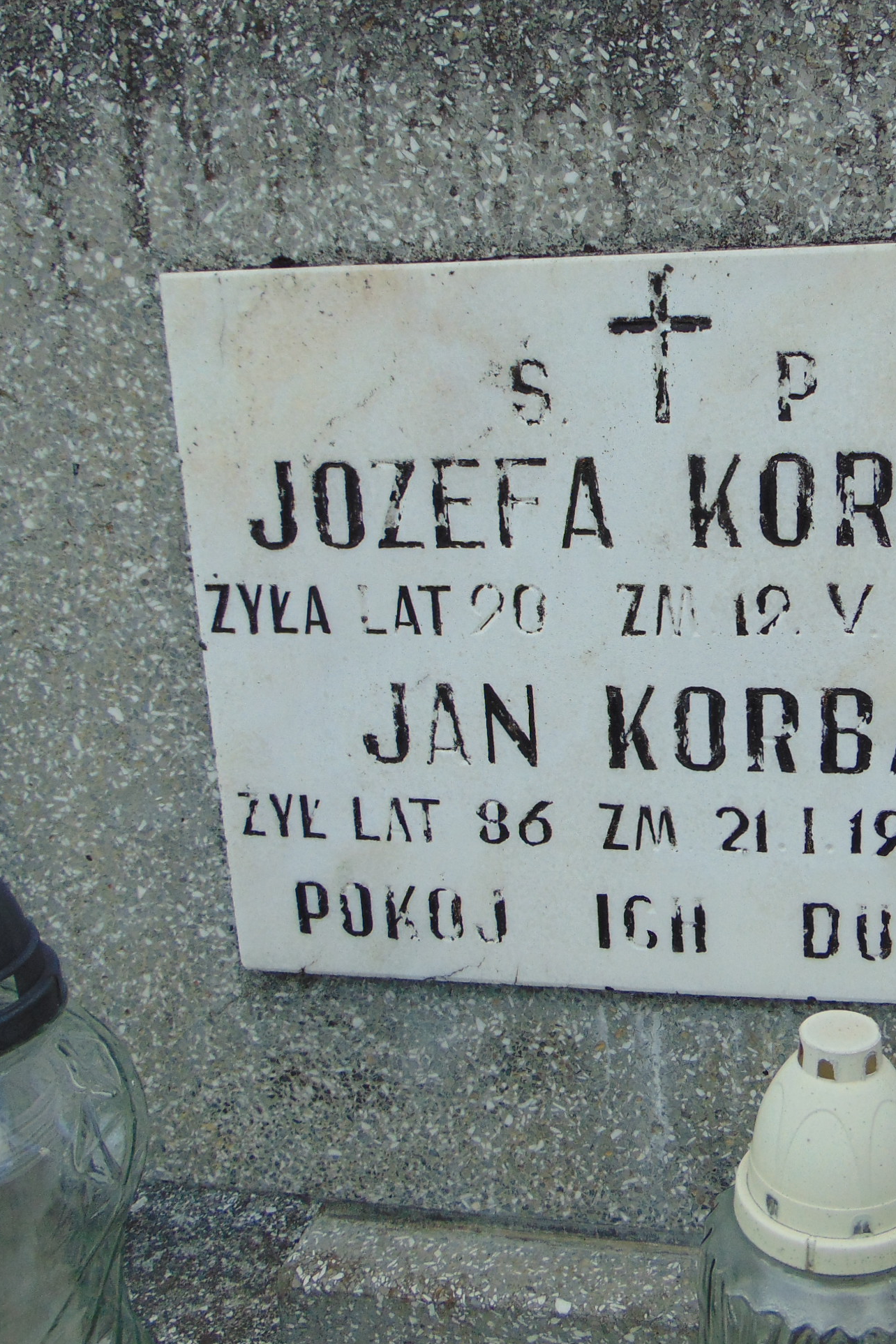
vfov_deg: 54.4
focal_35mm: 35
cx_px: 708
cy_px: 678
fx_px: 1307
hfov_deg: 36.6
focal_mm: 4.5
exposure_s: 1/500
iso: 80
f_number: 3
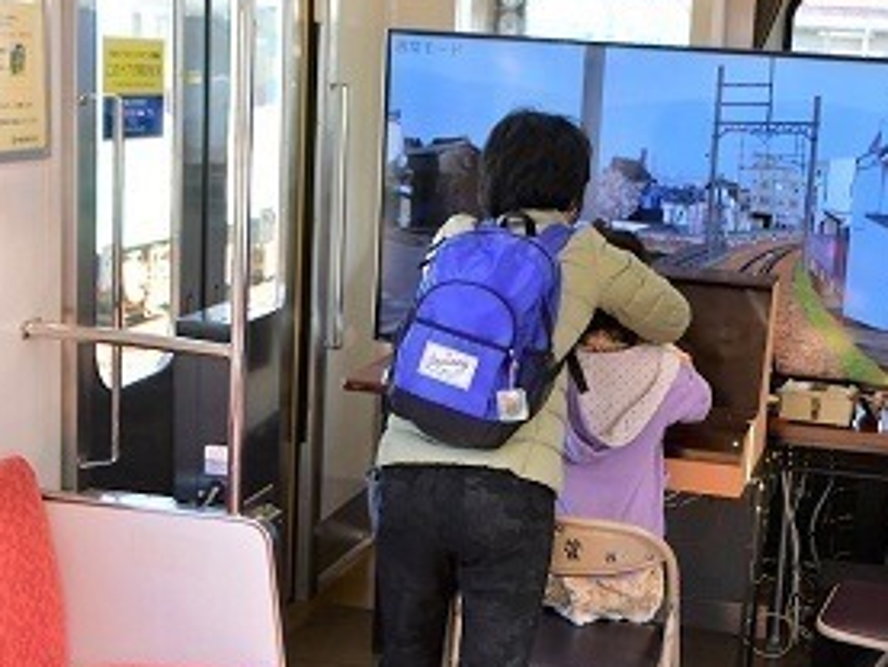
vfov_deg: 21.7
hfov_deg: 28.5
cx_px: 548
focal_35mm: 68
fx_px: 1739
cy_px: 338
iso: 400
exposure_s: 1/100
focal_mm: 29
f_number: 5
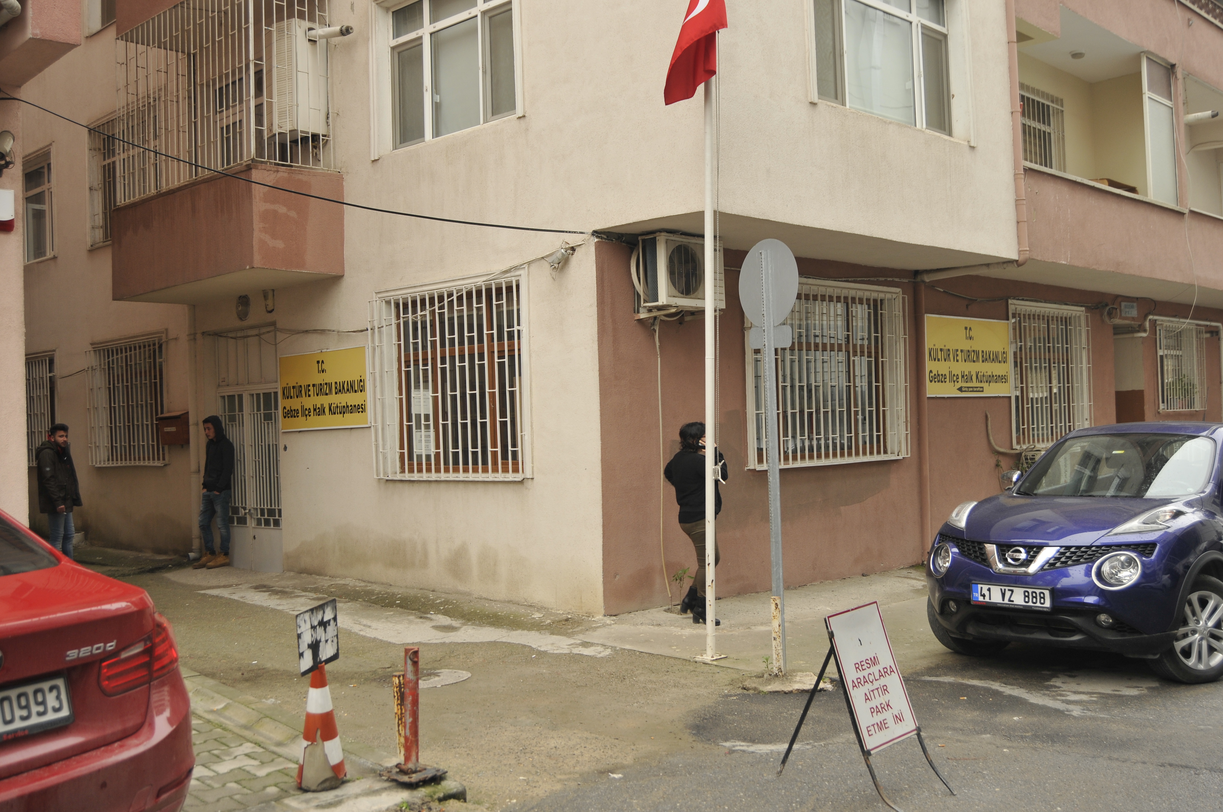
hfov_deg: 53.2
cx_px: 612
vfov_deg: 36.8
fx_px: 1222
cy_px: 406
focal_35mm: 36
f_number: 4.5
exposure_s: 1/80
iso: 200
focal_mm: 24
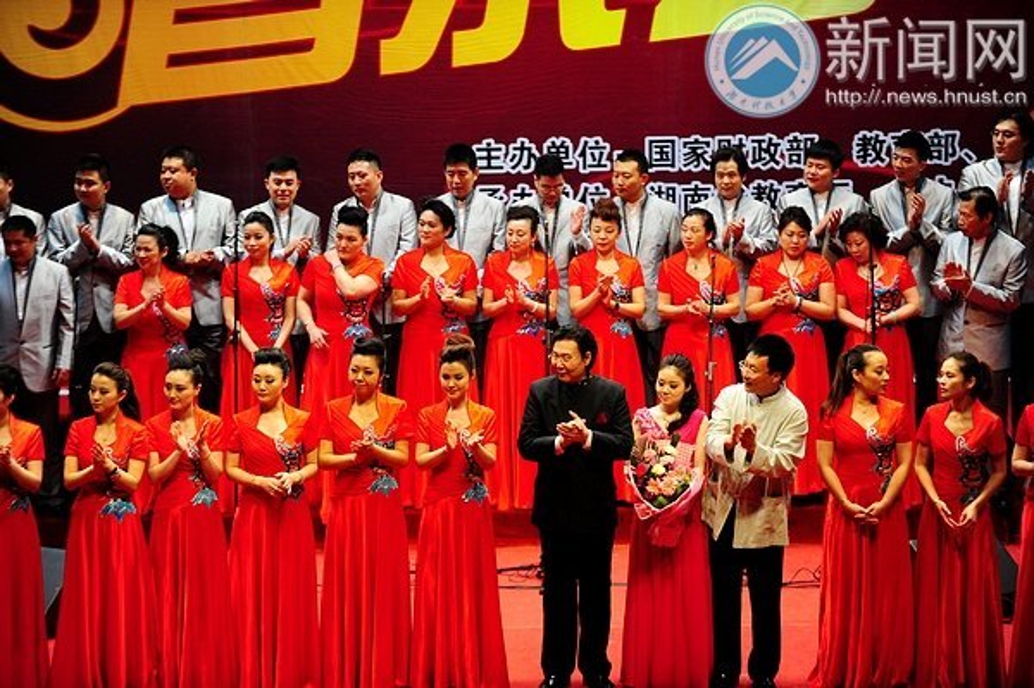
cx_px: 517
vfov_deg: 8.1
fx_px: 4879
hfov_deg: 12.1
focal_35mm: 170
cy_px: 344
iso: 1600
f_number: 2.8
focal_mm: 170
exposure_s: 1/160
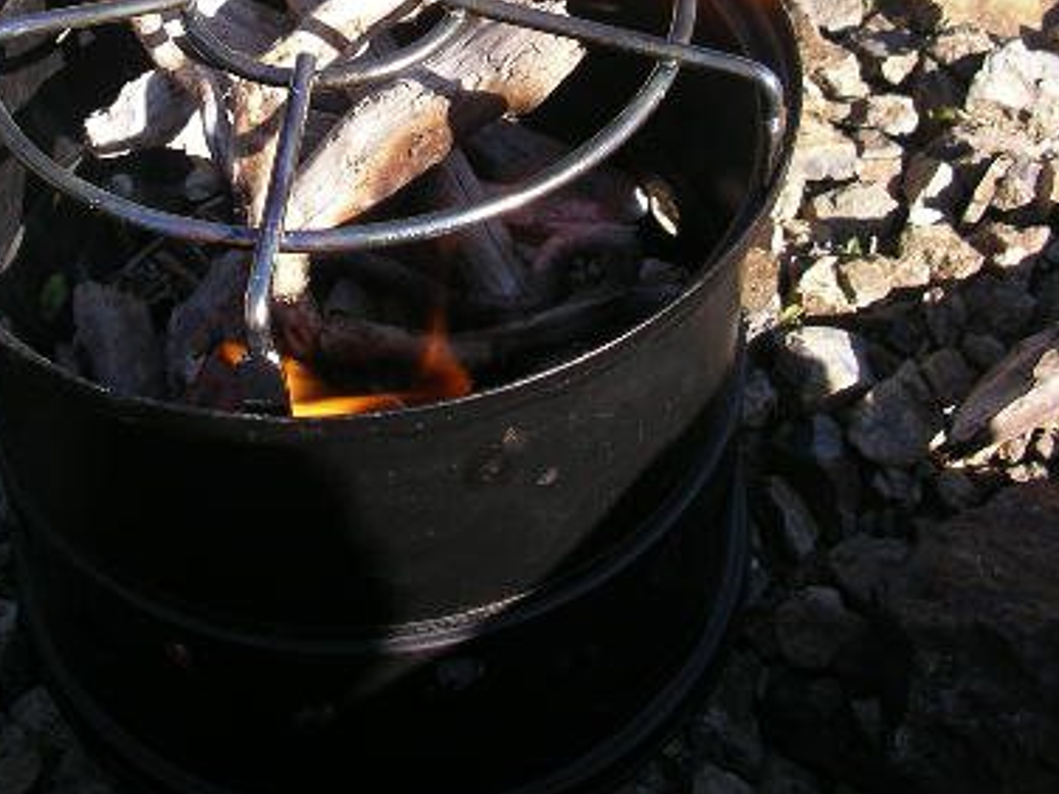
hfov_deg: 30.4
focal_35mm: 63
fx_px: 1927
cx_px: 321
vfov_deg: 22.9
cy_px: 127
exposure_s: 1/320
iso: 50
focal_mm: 5.7
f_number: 2.8
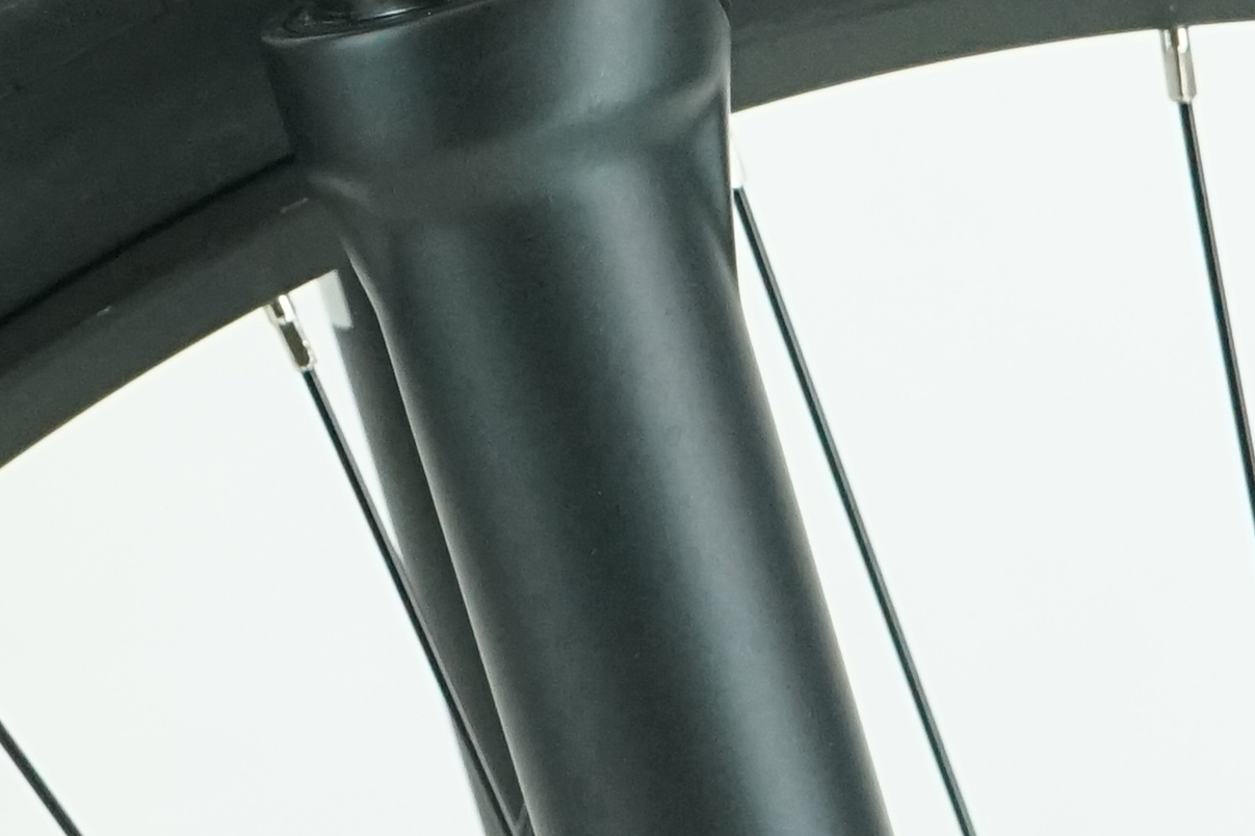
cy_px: -601
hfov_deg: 11.1
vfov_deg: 7.3
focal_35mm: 184
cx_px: 89
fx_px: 6412
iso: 3200
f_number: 7.1
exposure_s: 1/200
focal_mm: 37
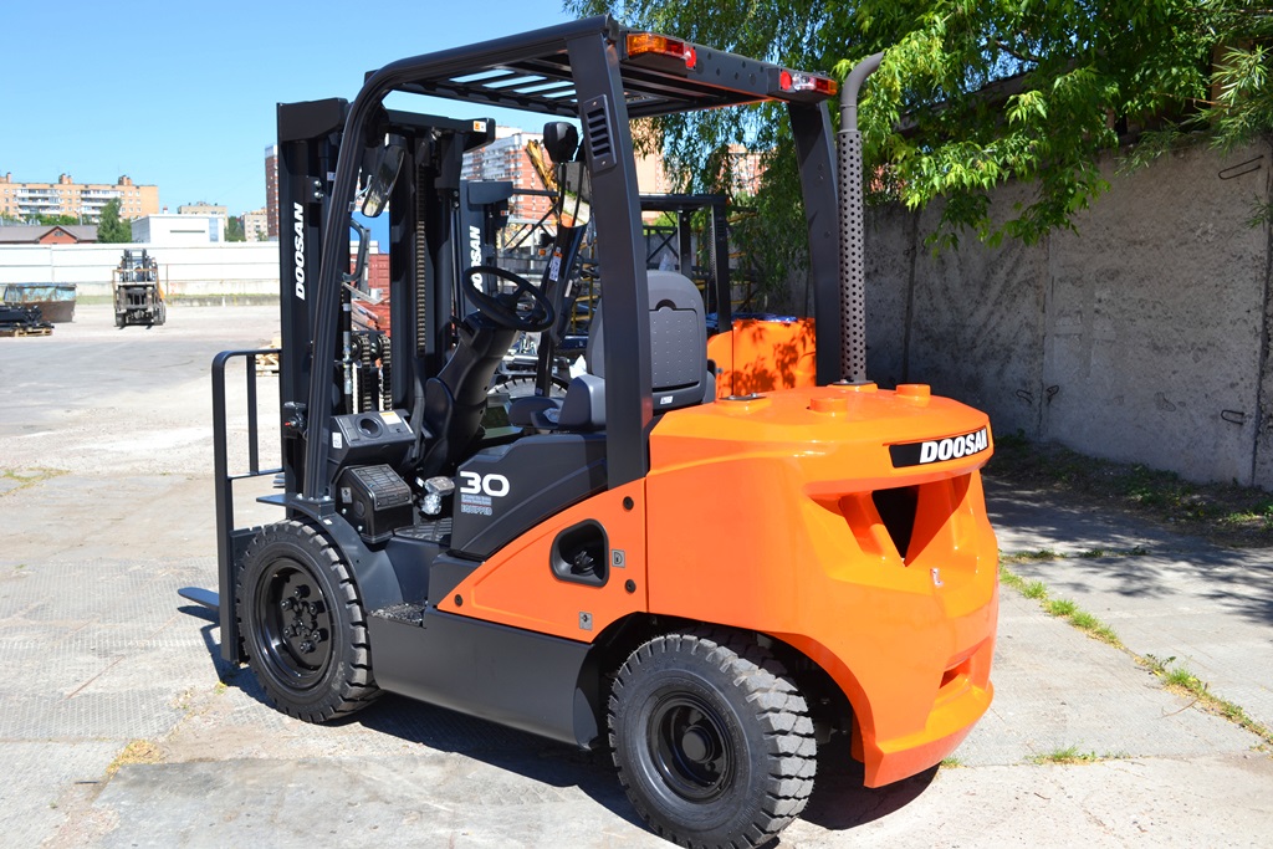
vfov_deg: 40.0
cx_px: 636
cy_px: 424
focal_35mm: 33
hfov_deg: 57.2
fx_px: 1167
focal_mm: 22
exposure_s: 1/200
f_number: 7.1
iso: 100
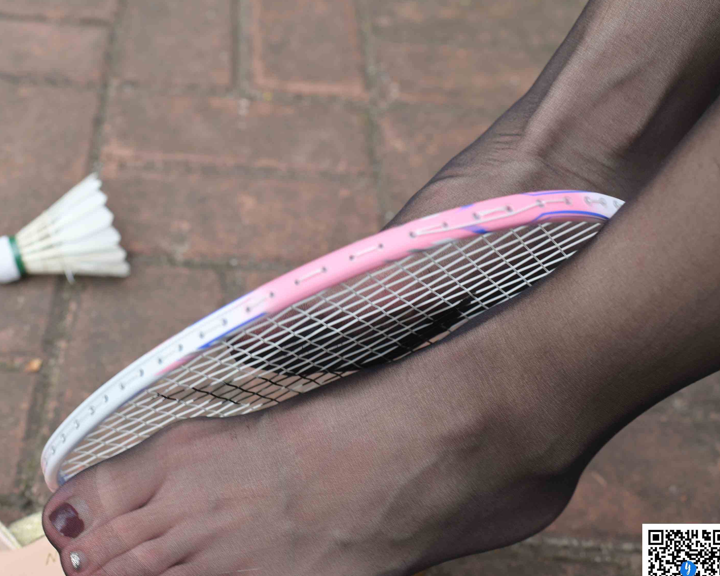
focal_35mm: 54
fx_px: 1151
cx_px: 182
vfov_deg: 28.1
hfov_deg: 34.0
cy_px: 257
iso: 200
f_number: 5.6
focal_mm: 35
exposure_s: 1/320
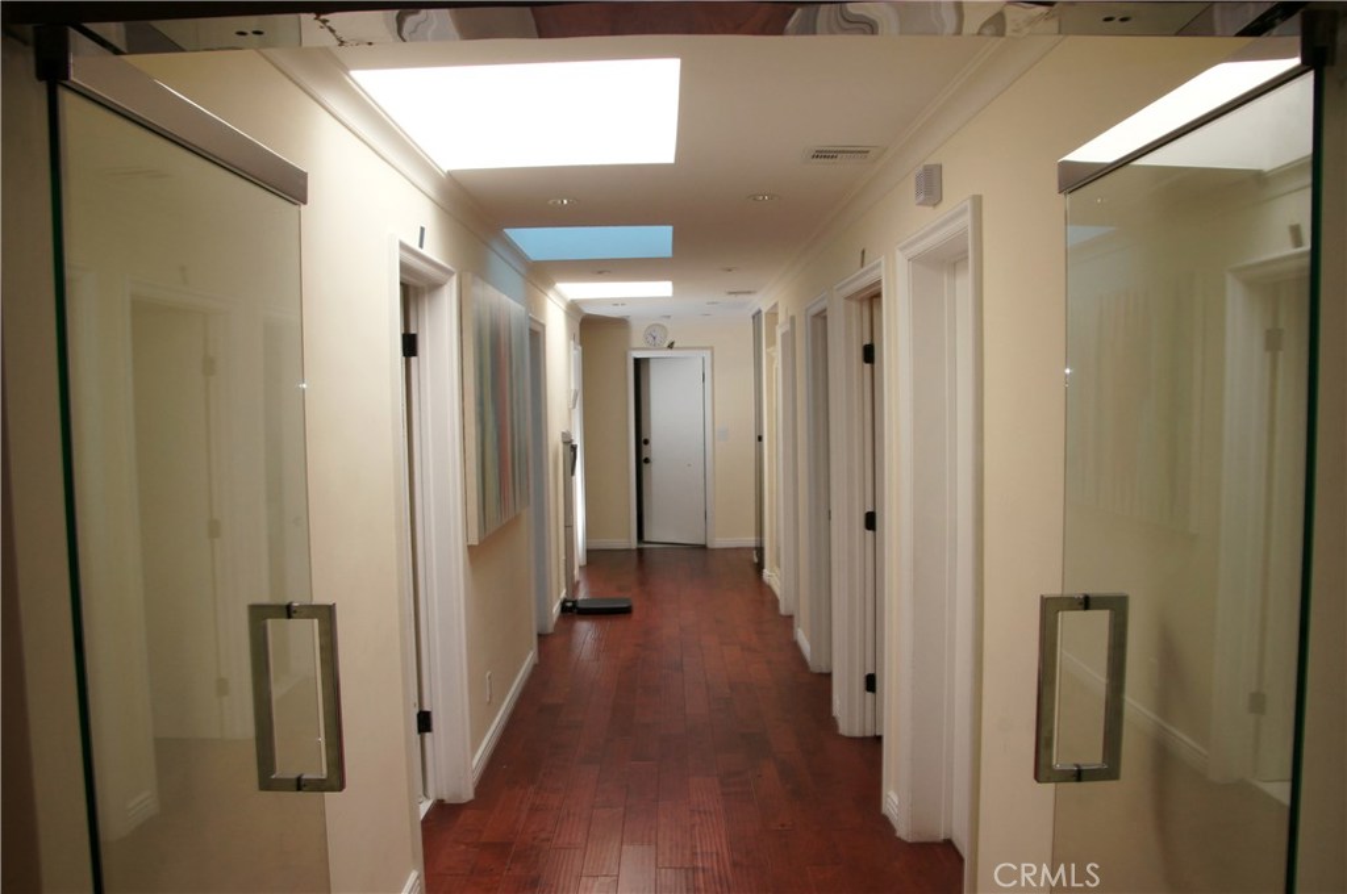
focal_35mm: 27
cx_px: 674
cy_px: 447
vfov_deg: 47.8
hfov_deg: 67.4
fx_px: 1009
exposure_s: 1/60
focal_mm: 18
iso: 800
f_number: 13
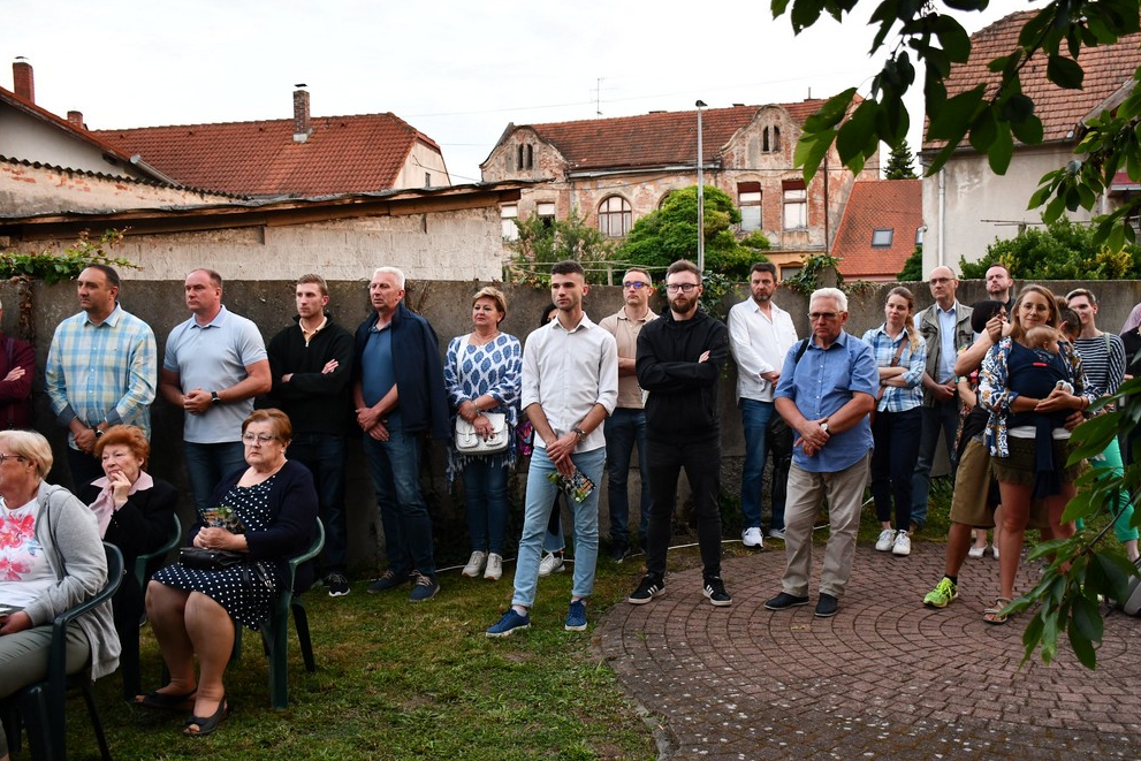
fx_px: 983
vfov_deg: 42.3
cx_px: 569
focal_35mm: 31
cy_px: 389
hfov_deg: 60.3
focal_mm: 20
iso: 800
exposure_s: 1/160
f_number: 3.5
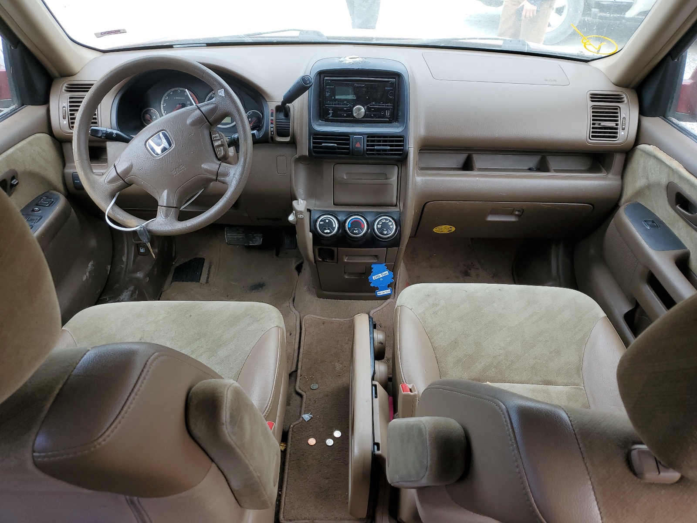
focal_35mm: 26
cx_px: 348
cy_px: 262
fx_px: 524
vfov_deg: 53.1
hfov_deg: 67.3
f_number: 1.5
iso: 50
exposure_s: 1/294
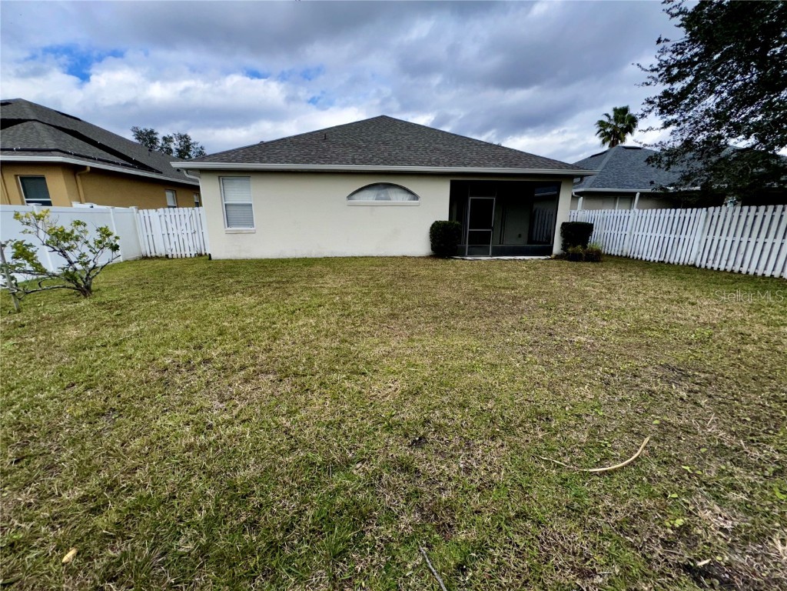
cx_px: 394
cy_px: 296
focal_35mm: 14
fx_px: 318
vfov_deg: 85.7
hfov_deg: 102.1
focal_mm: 2.22
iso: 32
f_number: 2.2
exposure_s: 1/1299
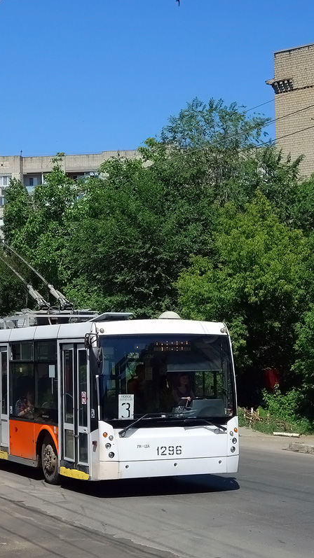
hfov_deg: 16.9
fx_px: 1051
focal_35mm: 71
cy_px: 279
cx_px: 101
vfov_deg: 29.8
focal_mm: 16.59
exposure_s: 1/500
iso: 125
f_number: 5.6
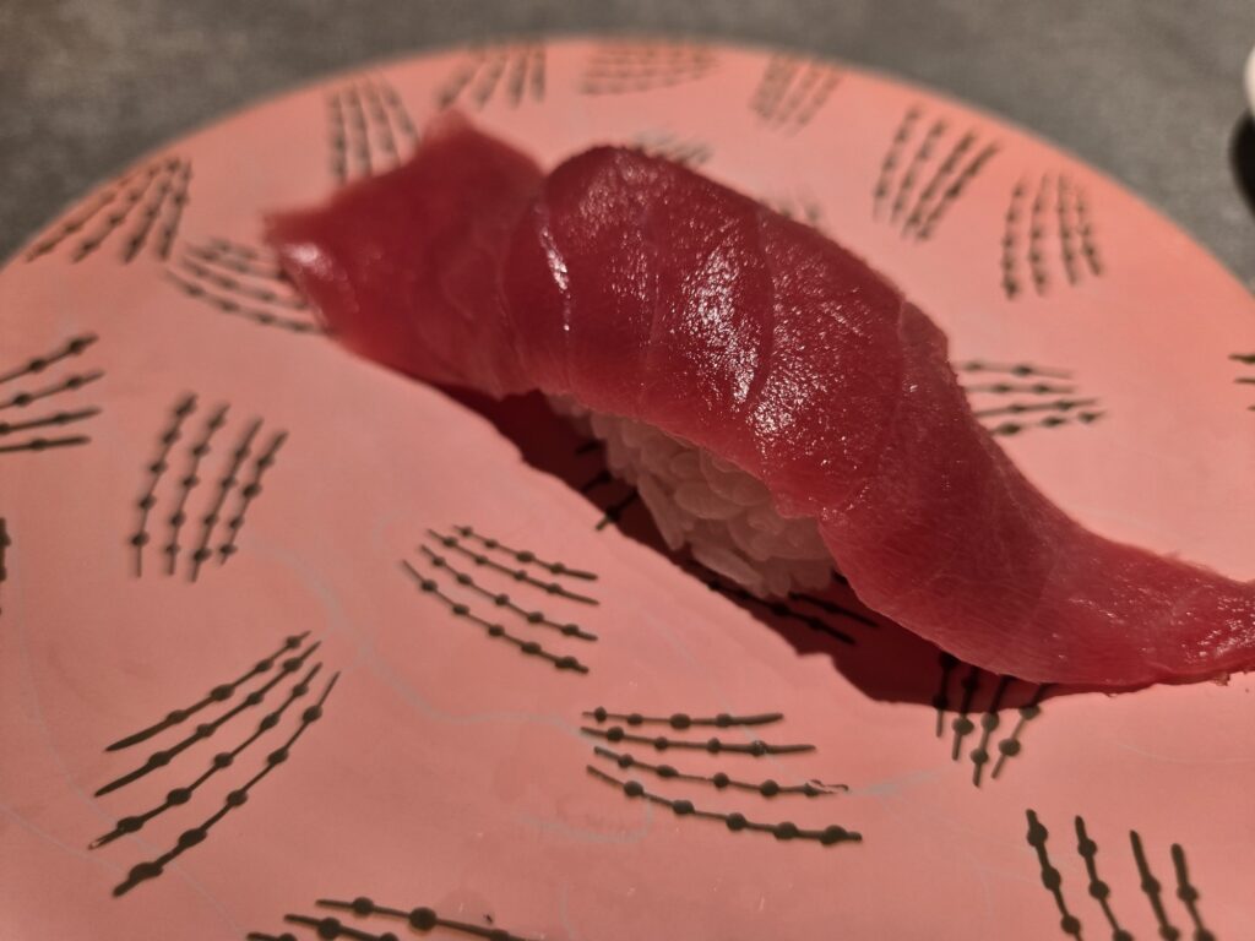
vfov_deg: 58.9
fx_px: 834
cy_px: 470
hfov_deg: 73.9
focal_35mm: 23
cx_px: 628
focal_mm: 5.4
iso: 80
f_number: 1.8
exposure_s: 1/596
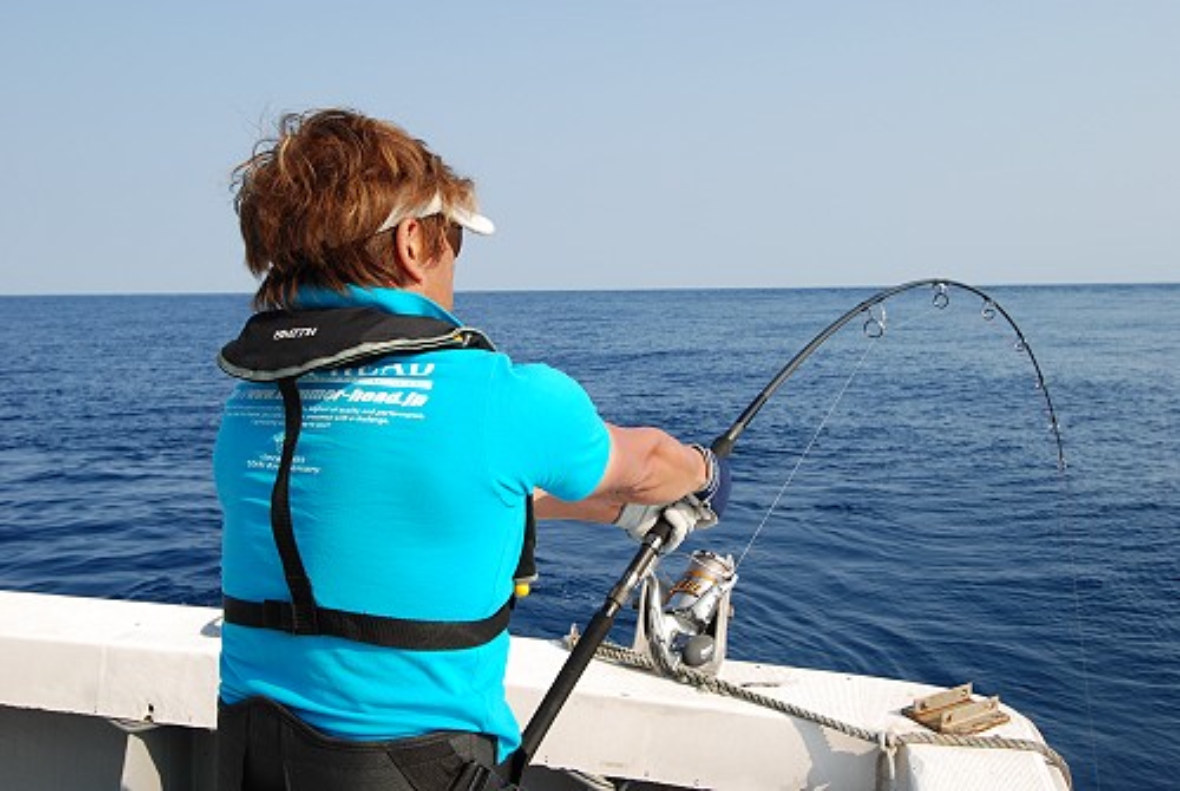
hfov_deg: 57.2
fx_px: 1083
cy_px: 396
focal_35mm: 33
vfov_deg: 40.1
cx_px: 590
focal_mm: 22
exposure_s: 1/250
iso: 100
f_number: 8
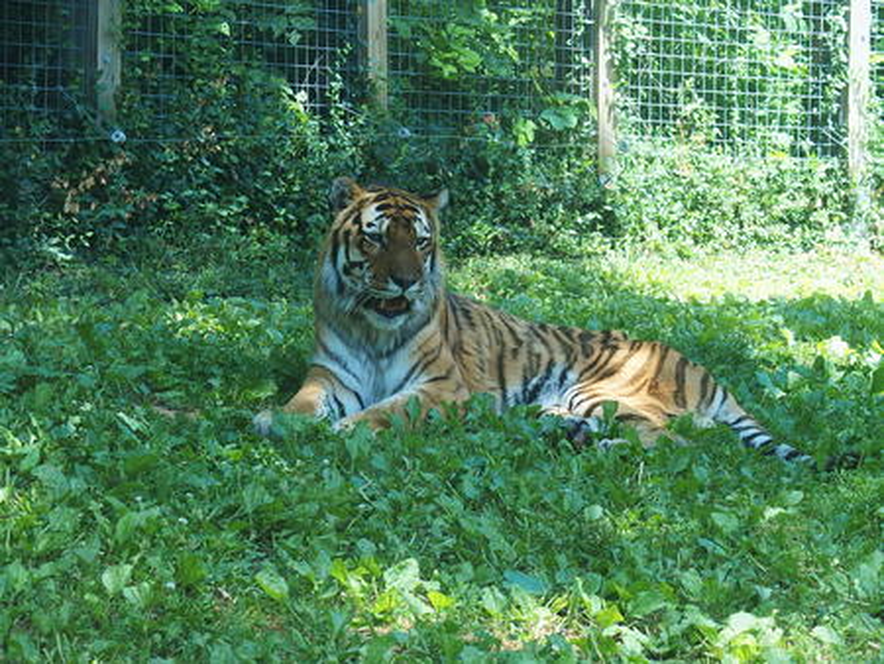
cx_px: 442
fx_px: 3168
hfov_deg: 15.9
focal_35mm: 124
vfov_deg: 12.0
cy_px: 332
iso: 100
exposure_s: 1/250
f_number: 2.8
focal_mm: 26.2
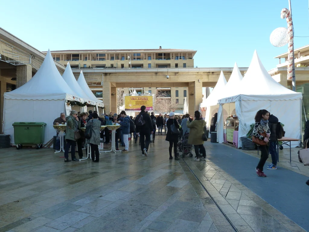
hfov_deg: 65.3
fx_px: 241
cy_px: 116
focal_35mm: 27
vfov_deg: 51.4
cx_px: 154
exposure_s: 1/200
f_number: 4
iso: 125
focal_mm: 4.4
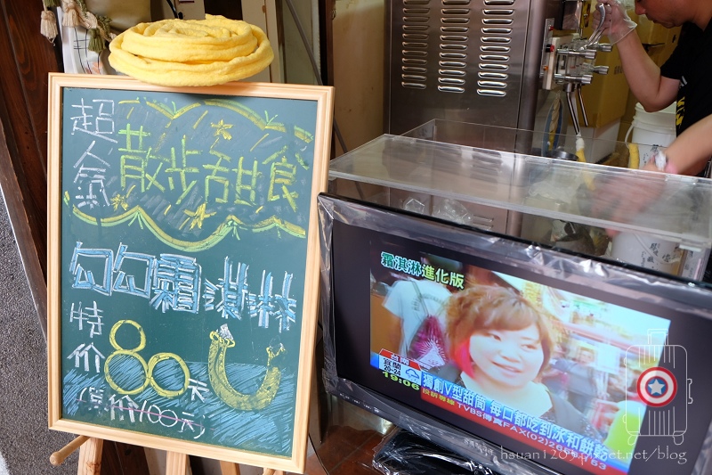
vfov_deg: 47.9
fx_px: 534
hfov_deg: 67.4
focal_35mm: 27
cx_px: 356
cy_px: 238
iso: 200
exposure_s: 1/25
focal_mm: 18
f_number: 2.8
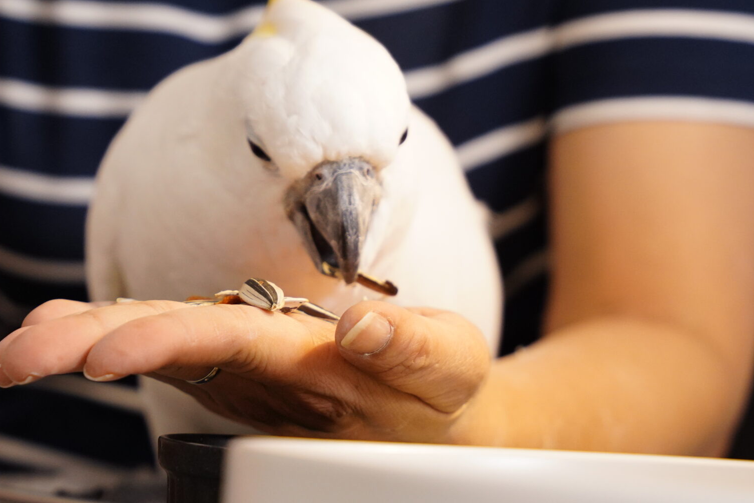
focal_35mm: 178
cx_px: 177
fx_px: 3728
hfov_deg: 11.5
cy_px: 310
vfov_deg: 7.7
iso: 1000
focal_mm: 70
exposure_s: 1/320
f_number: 2.8
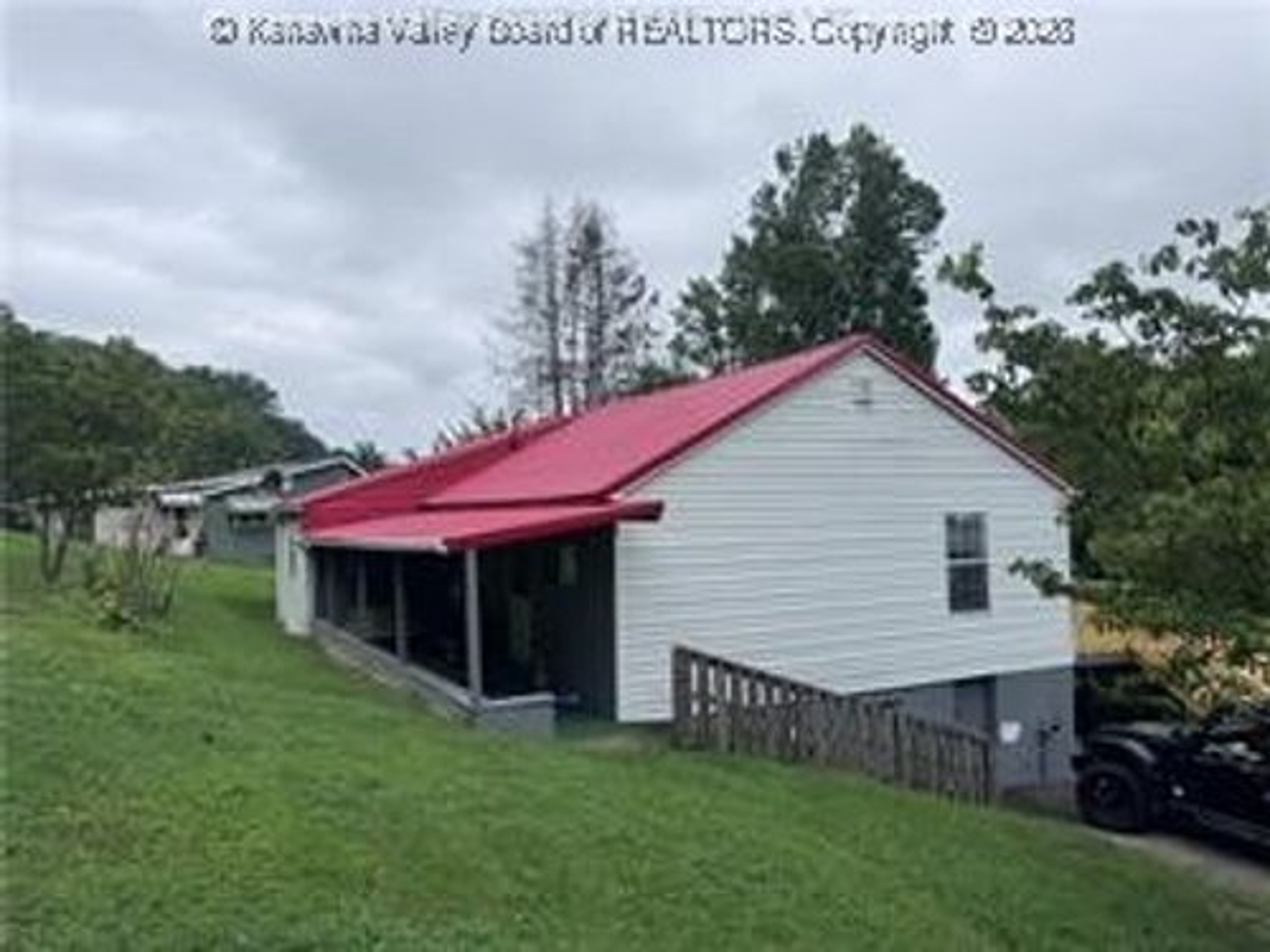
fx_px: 881
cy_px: 476
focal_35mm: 24
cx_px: 635
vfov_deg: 56.8
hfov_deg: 71.6
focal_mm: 6.76
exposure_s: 1/2105
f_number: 1.78
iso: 80
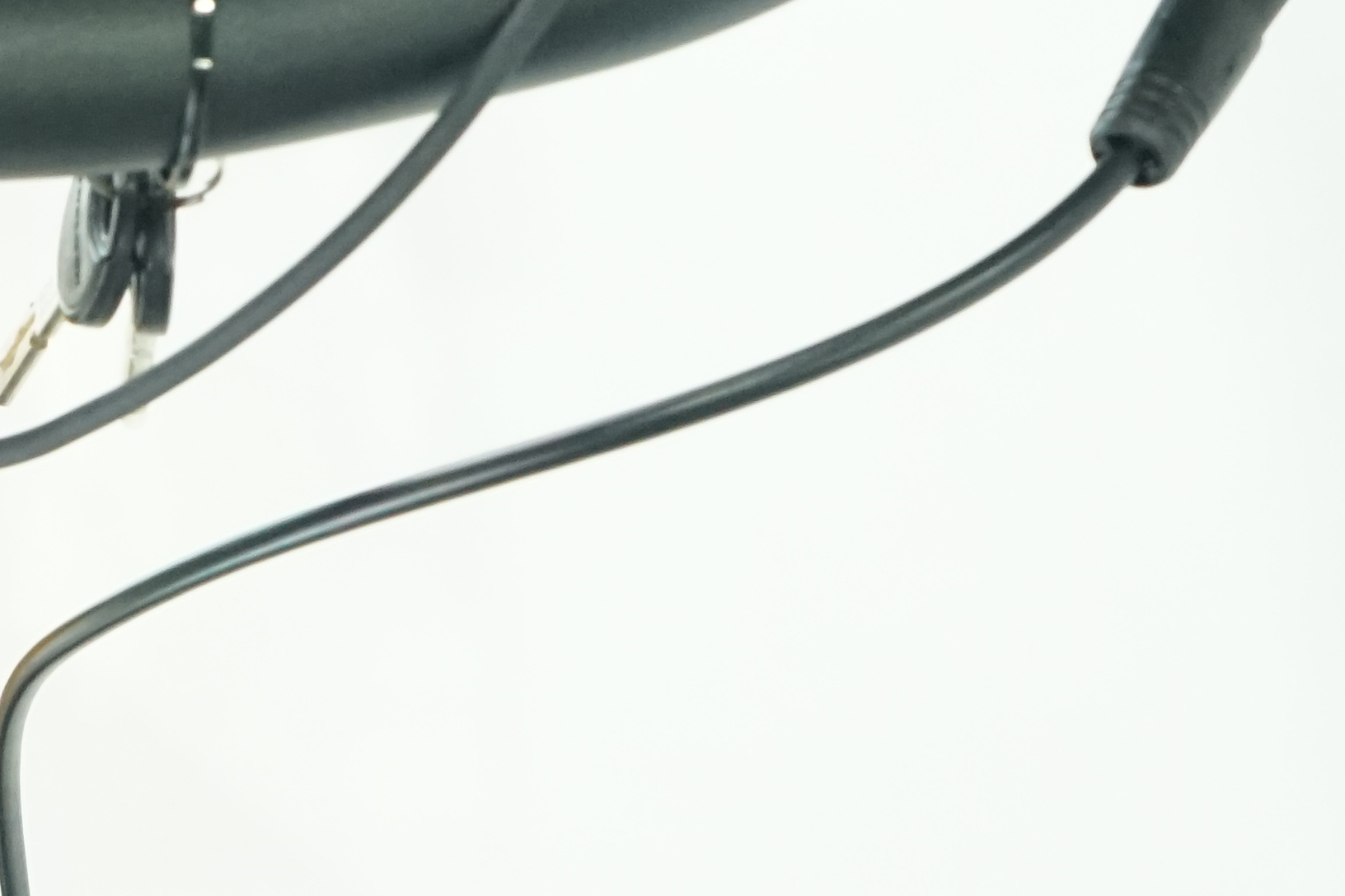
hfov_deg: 16.8
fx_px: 4259
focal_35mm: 114
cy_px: 504
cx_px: -440
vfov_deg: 12.0
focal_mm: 31
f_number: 5
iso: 3200
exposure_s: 1/200
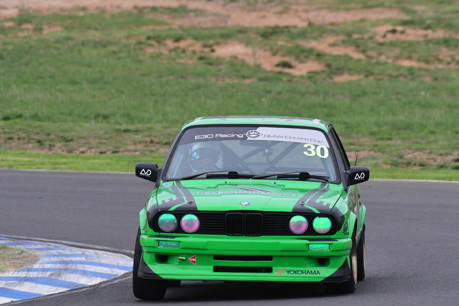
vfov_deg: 1.8
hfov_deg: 2.7
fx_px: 9565
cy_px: 153
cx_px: 230
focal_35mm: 750
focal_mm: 500
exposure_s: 1/640
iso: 2000
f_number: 9
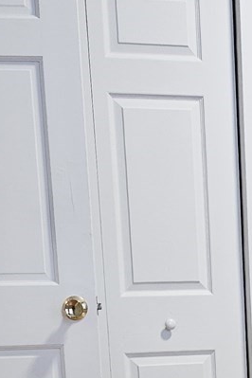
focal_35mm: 92
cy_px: 493
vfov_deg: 20.3
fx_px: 966
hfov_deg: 14.4
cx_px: 293
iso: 400
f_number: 1.8
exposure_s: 1/120
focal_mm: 5.4
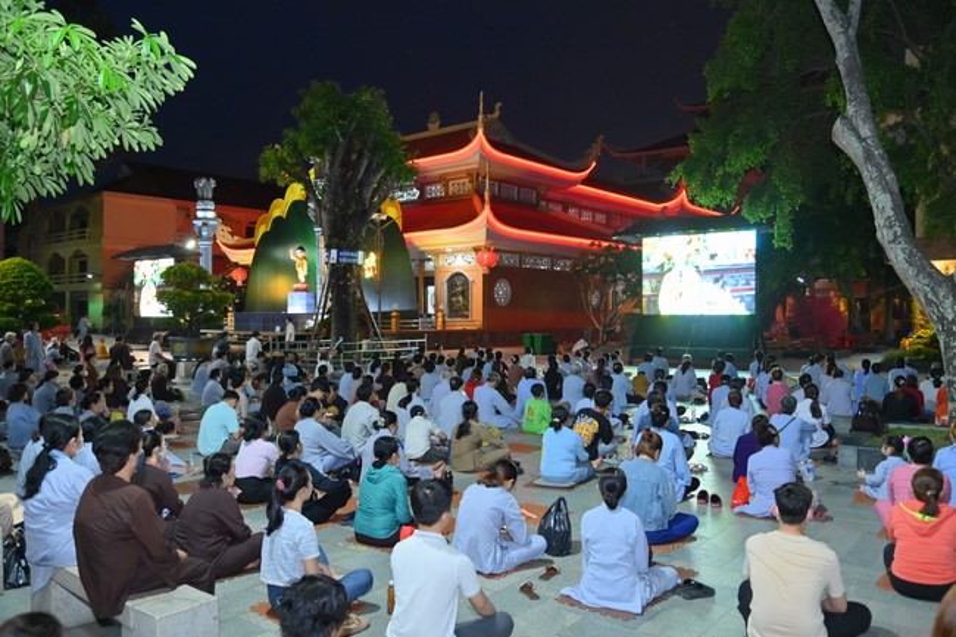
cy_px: 318
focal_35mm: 28
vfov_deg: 46.4
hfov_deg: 65.5
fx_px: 743
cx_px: 478
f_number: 4.5
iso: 2000
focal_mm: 28
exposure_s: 1/80
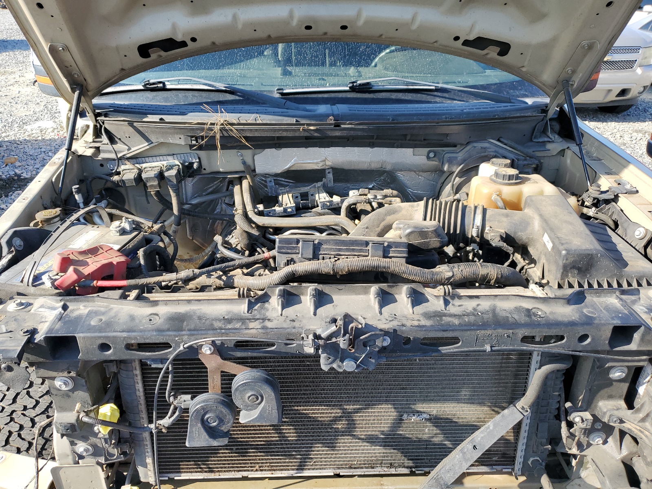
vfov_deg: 53.1
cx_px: 326
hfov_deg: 67.3
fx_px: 490
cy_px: 244
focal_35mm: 26
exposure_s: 1/833
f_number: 1.5
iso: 50
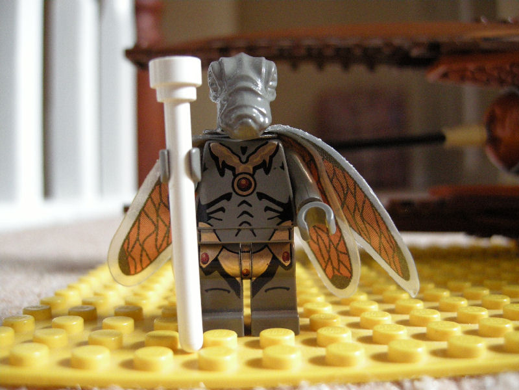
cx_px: 260
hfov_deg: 52.6
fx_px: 525
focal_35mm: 35
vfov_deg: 40.7
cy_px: 195
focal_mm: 7.5
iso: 400
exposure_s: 1/32.4
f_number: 2.7
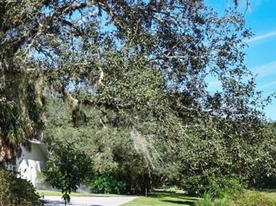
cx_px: -74
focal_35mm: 55
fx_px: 438
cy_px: 168
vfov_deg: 26.0
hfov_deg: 29.0
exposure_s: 1/250
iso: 250
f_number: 8
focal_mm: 15
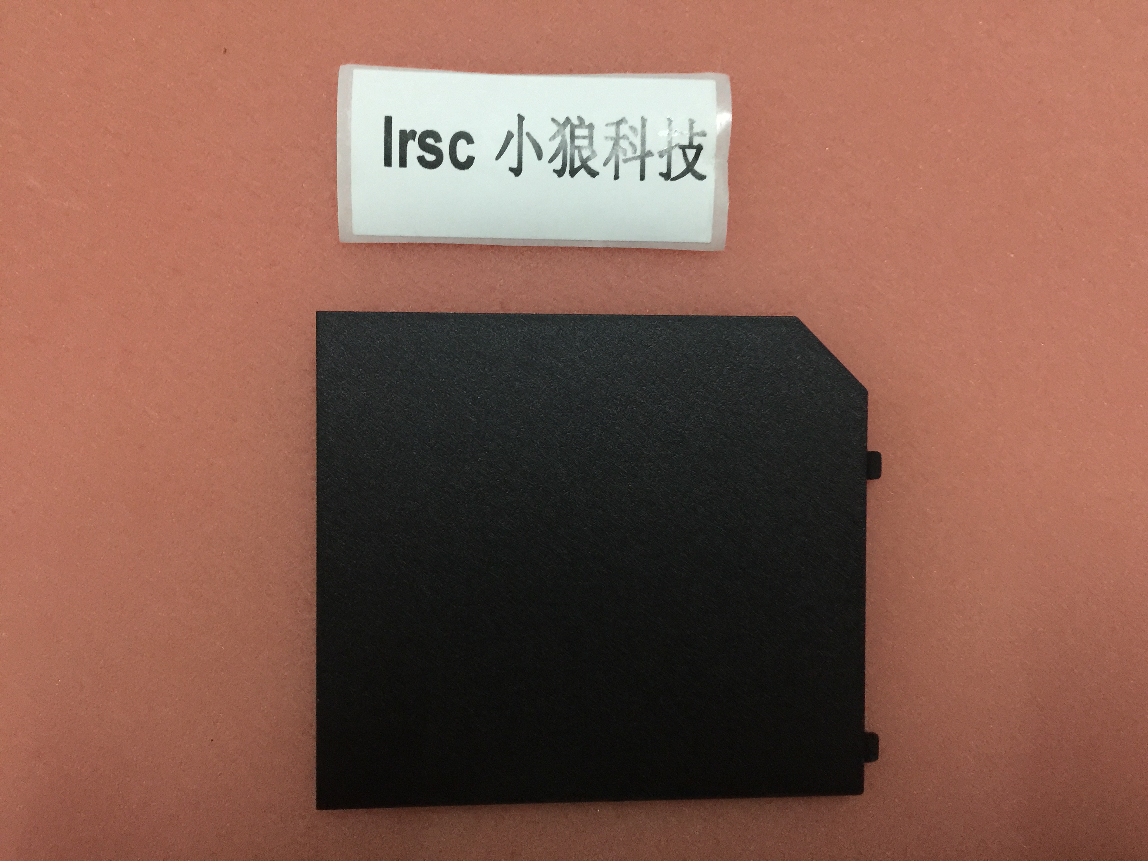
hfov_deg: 61.7
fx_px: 962
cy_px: 430
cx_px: 574
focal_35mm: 29
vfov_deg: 48.2
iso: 125
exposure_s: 1/4
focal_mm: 4.15
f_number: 2.2
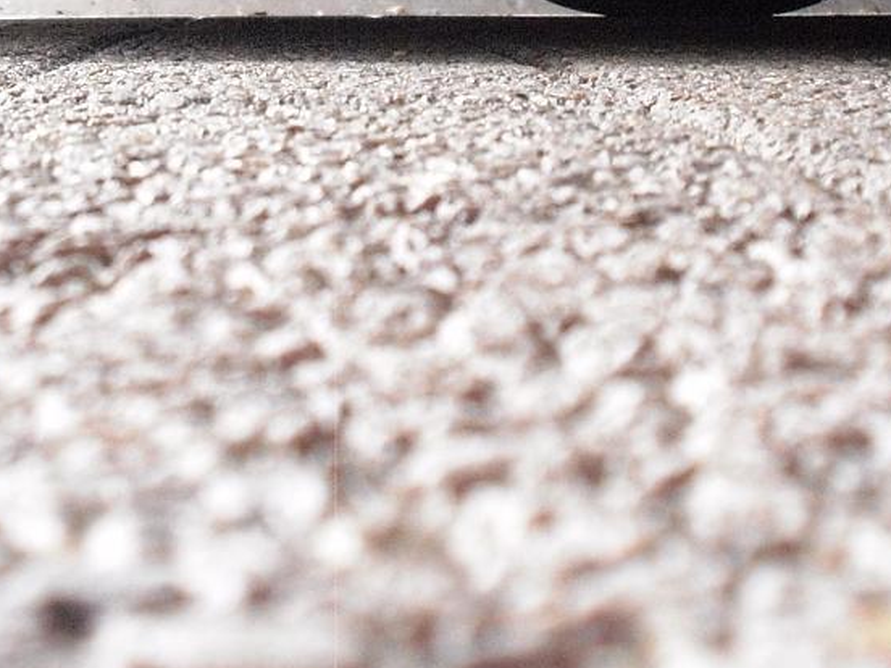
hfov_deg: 21.7
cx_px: 341
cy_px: -39
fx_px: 2317
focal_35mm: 90
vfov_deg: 16.0
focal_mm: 6.2
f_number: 2.8
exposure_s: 1/125
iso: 800
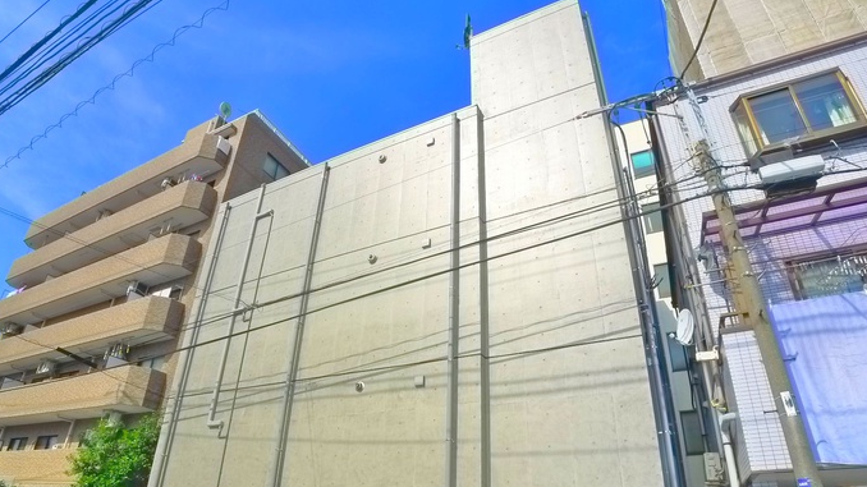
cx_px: 435
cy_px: 310
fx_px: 621
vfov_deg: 42.5
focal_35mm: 27
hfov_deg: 69.9
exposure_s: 1/1000
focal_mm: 5.1
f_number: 4.5
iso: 400
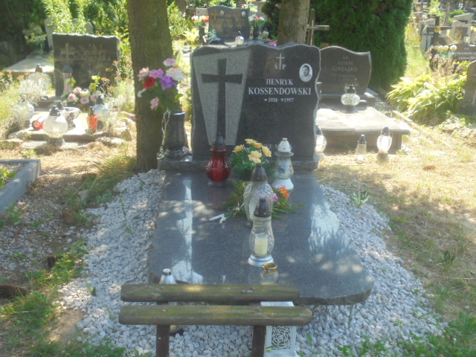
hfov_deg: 43.9
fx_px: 591
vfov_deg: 33.6
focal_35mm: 43
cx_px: 238
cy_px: 178
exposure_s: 1/125
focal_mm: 7.8
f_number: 4.5
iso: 100
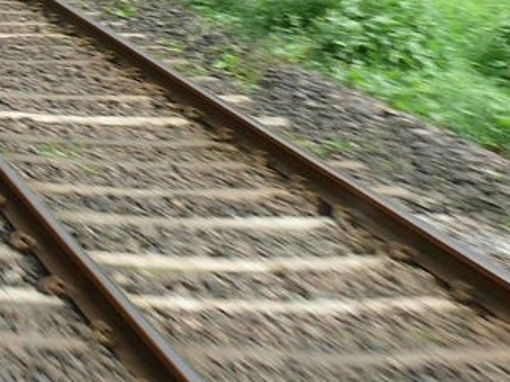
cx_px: -110
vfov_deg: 16.5
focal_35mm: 86
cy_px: -74
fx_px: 1266
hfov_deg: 21.1
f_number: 5.6
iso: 100
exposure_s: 1/200
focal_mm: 7.5
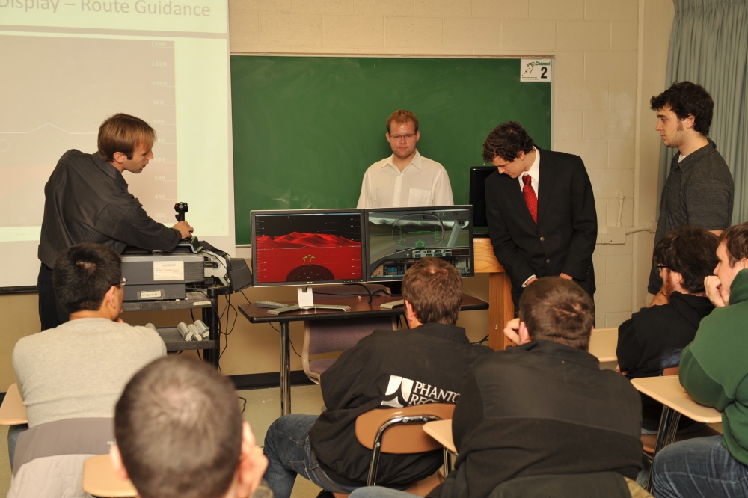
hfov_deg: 38.2
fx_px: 1080
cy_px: 249
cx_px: 374
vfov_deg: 26.0
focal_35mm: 52
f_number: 5
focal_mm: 52
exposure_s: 1/60
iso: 200
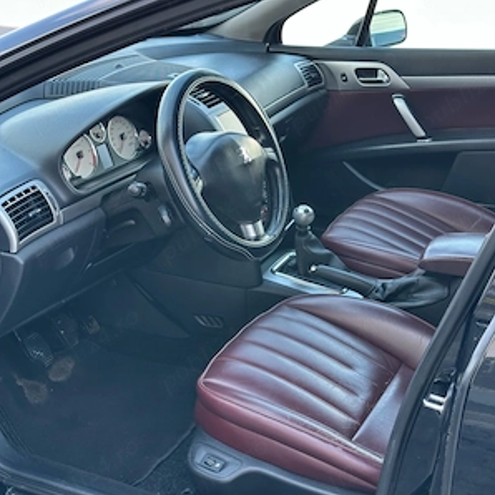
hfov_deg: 30.0
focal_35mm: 57
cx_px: 248
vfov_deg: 30.0
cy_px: 241
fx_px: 922
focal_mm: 6.86
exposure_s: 1/121
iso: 64
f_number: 1.78
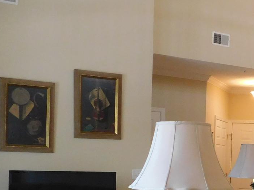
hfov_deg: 24.7
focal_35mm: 73
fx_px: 536
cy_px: 184
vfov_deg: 19.7
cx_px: 287
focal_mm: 4.5
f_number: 3.1
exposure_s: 1/30
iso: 400
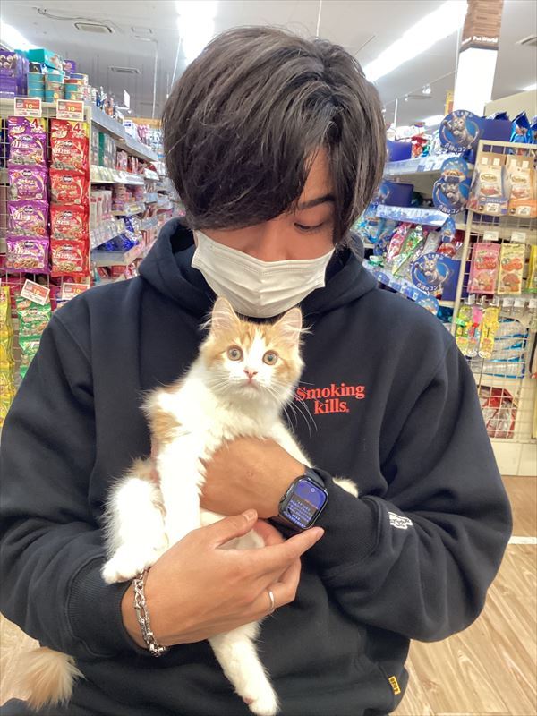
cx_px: 268
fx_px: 641
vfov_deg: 58.4
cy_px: 358
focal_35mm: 31
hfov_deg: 45.4
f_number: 2.4
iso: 200
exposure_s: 1/60
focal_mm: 3.3
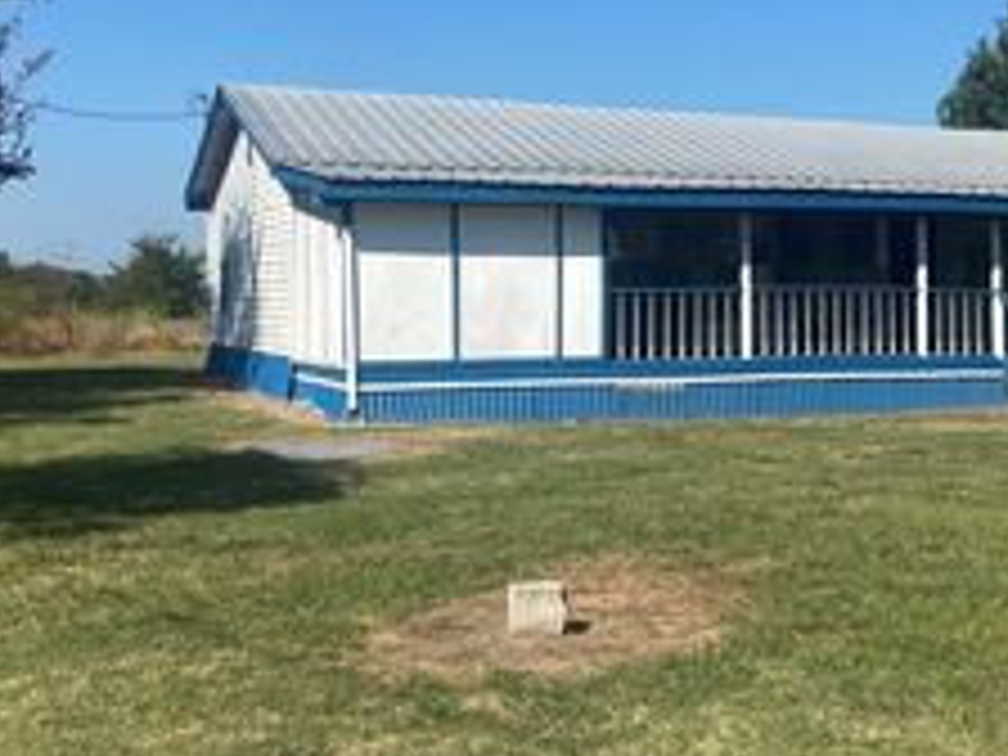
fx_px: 1689
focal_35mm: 58
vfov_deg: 25.2
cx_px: 765
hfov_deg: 32.6
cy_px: 362
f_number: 1.8
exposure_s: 1/3205
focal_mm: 4.25
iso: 32
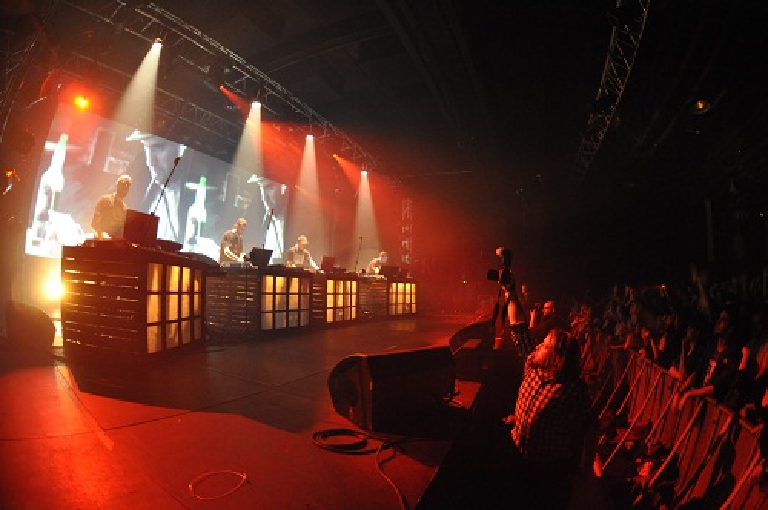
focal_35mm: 16
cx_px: 384
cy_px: 255
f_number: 2.8
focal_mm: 10.5
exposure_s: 1/13
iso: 1600
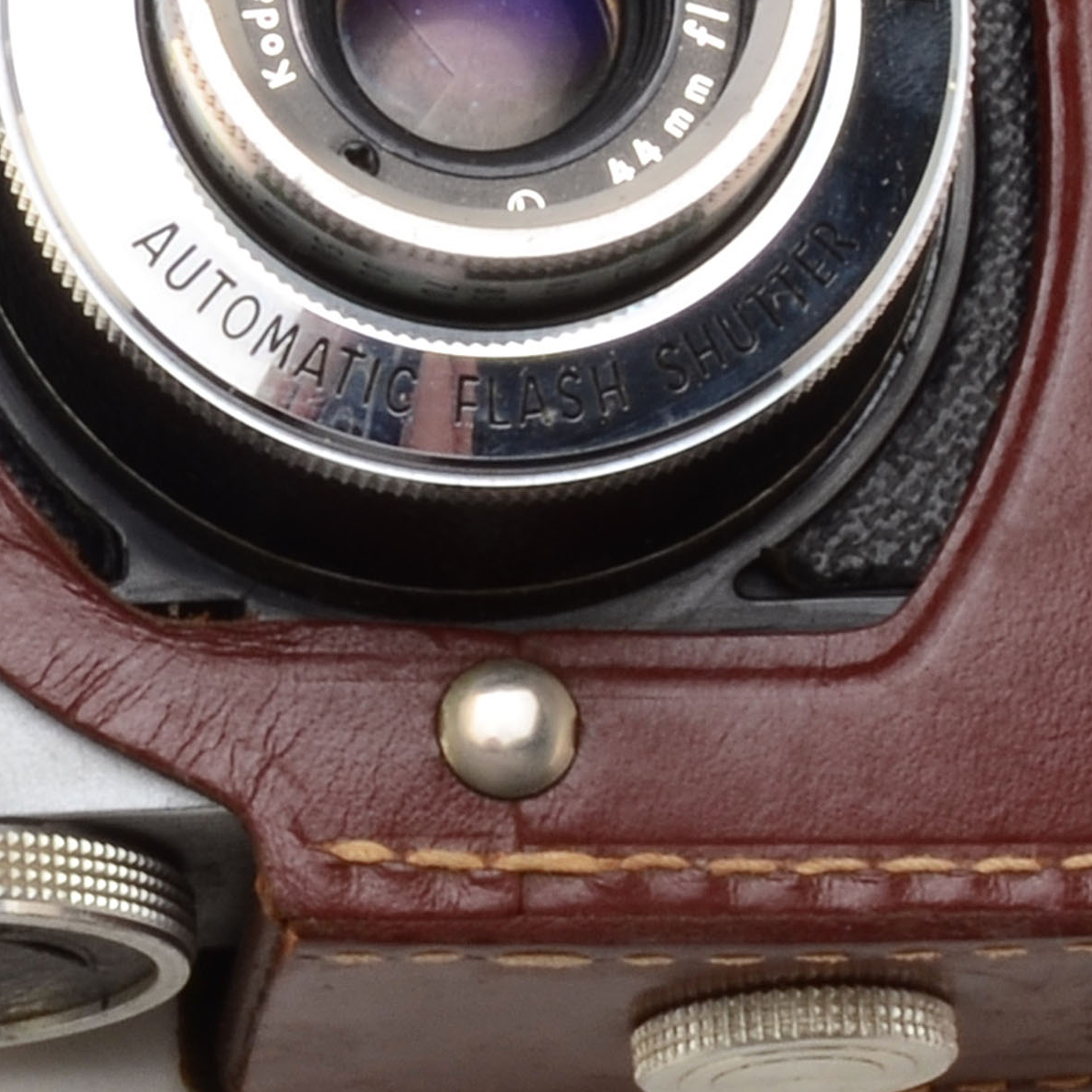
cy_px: 91
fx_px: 5996
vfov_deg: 10.3
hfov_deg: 10.1
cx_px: -487
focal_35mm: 168
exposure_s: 1/160
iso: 100
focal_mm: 32
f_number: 22
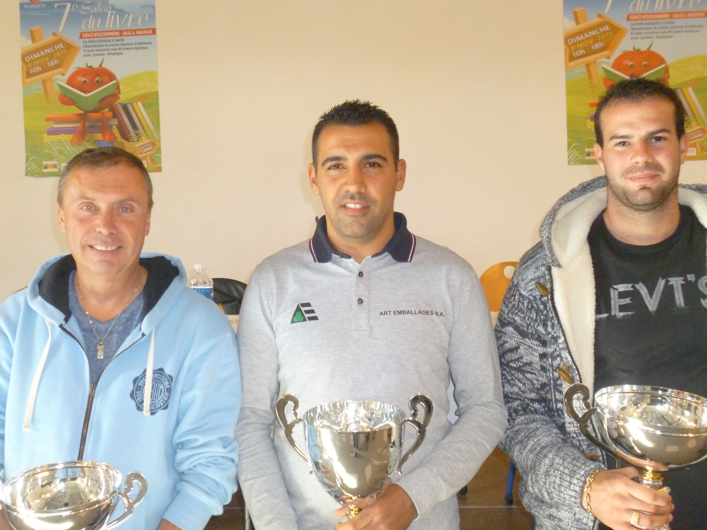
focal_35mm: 39
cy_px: 261
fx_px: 797
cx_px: 348
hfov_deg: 47.9
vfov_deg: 36.8
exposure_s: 1/60
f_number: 3.2
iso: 400
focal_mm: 6.8
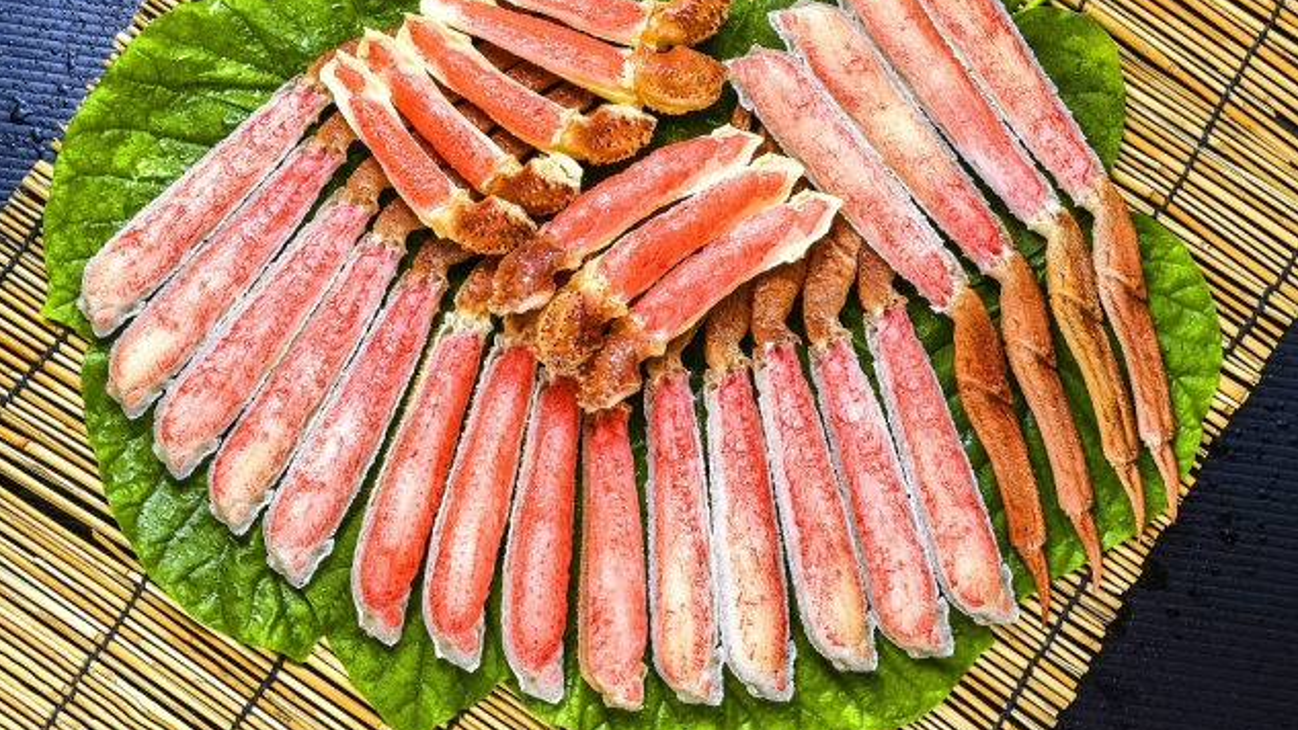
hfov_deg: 22.5
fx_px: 3270
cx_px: 644
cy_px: 305
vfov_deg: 12.7
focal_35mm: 95
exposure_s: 1/6
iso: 100
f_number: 10
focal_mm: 60
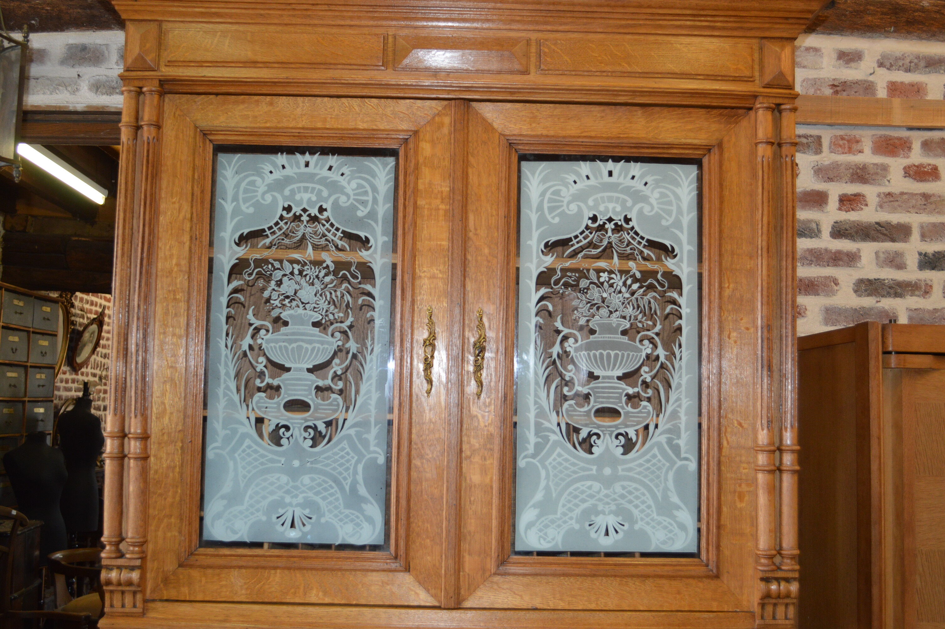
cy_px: 314
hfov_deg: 53.2
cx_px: 472
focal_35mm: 36
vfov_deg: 36.8
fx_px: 944
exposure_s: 1/60
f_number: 4
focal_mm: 24
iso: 720
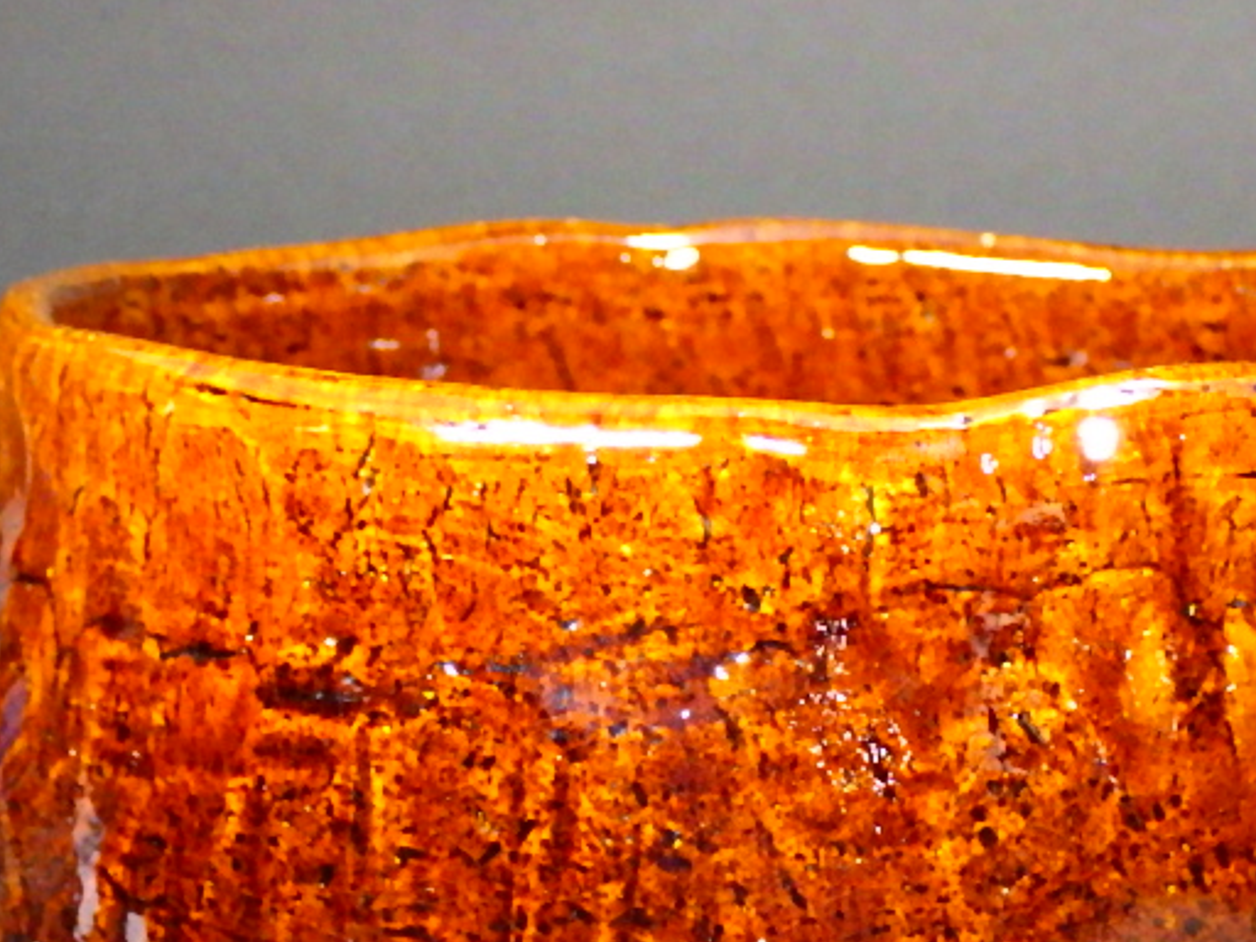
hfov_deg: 15.9
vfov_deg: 11.9
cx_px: 807
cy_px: 778
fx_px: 4499
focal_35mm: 124
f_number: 4.6
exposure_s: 1/15
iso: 400
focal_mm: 11.1
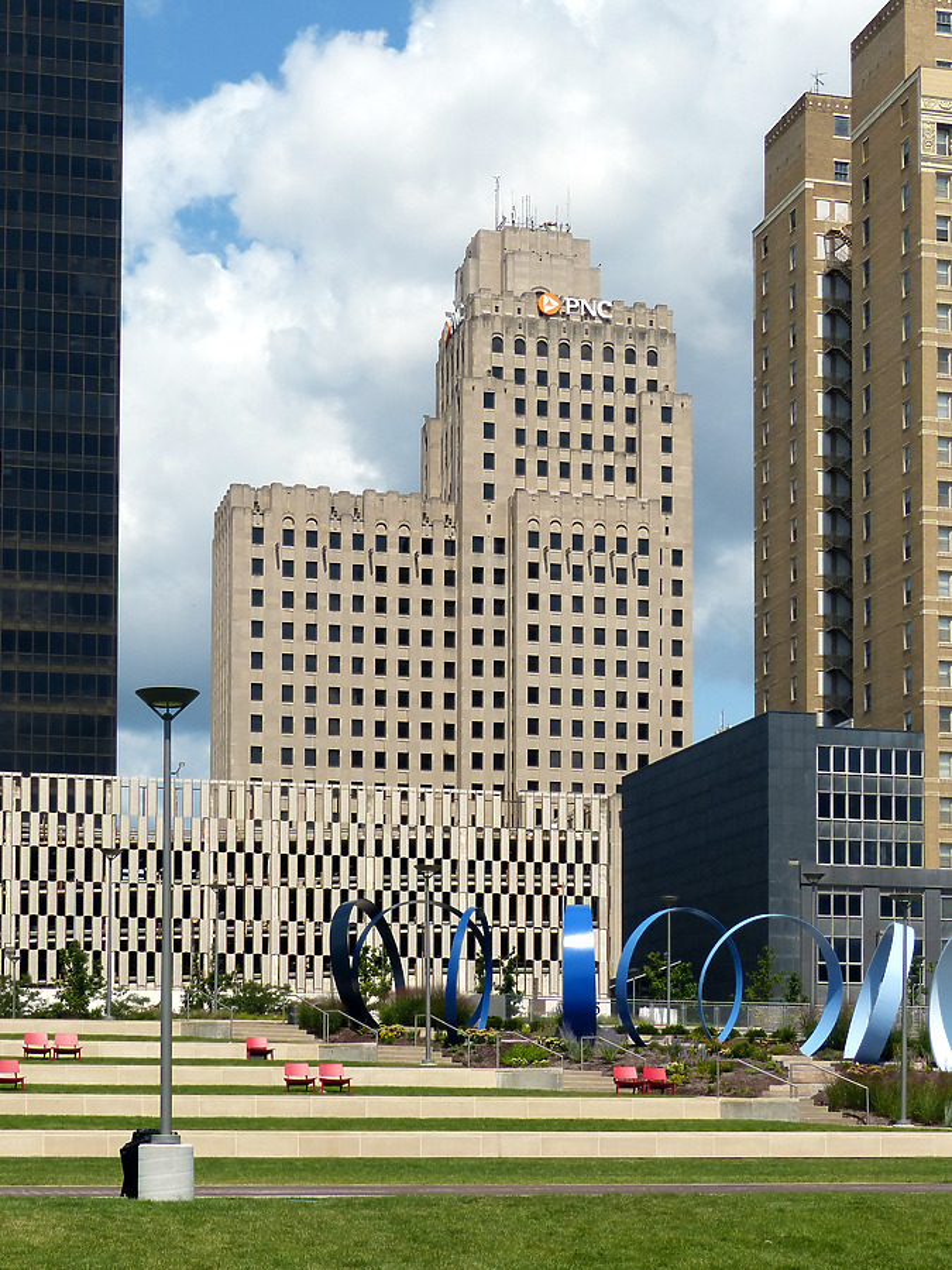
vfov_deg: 31.7
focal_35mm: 61
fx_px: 2237
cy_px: 635
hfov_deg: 24.0
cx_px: 476
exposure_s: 1/1600
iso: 100
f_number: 4.5
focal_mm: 10.9
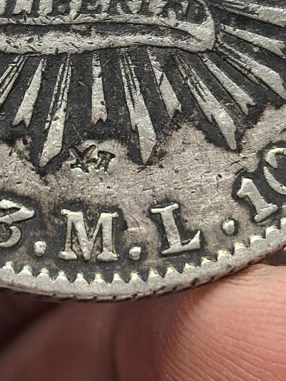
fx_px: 1949
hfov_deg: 8.4
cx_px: 84
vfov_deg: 11.0
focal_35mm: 177
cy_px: -22
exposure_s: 1/50
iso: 200
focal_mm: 6.98
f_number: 2
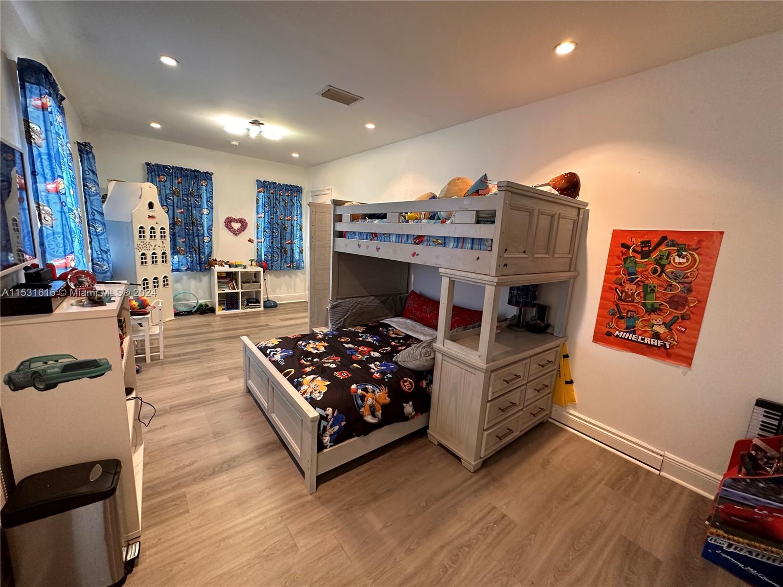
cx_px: 392
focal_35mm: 14
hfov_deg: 102.1
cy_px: 294
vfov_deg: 85.7
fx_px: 317
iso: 320
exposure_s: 1/60
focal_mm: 2.22
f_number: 2.2
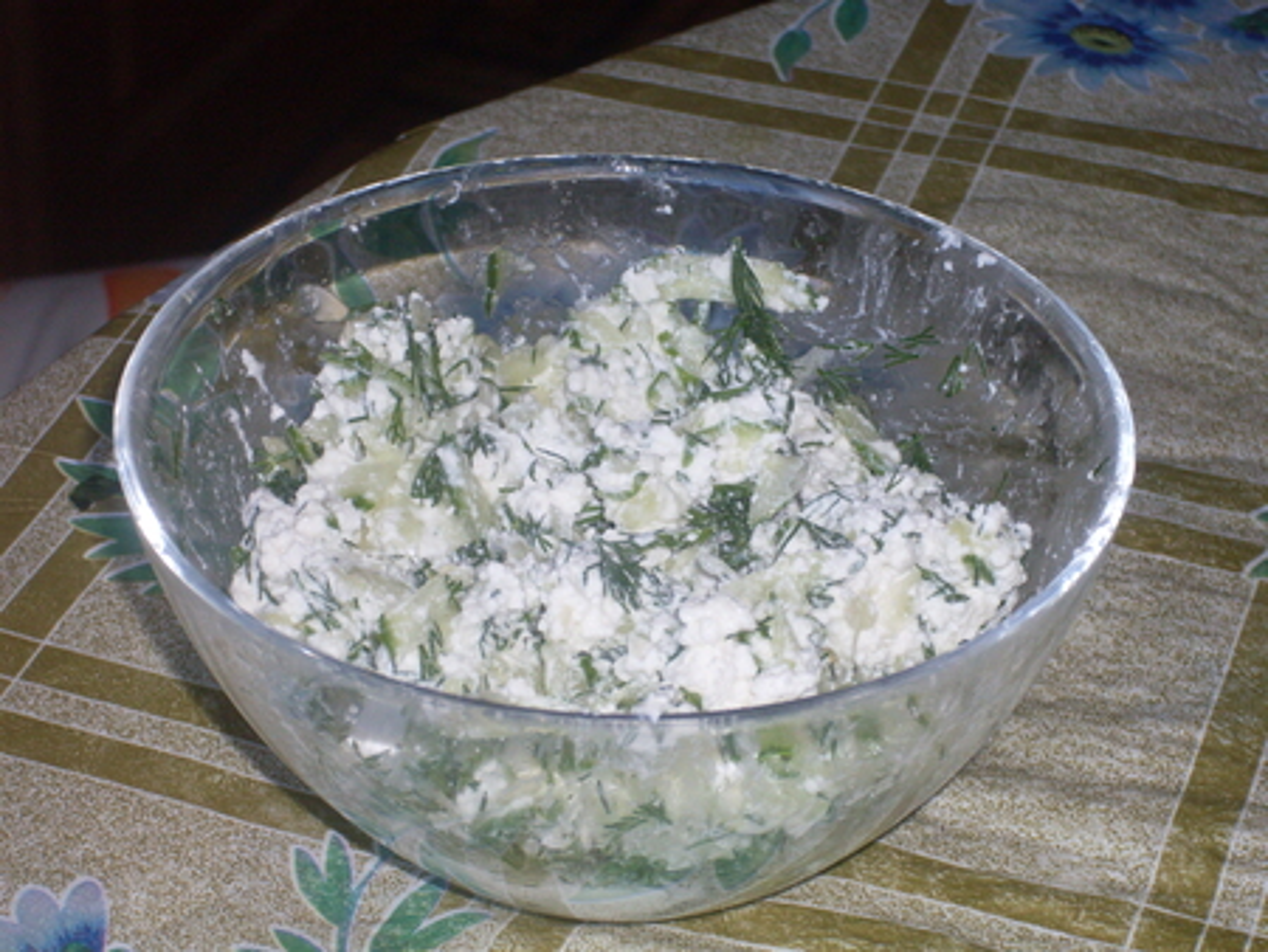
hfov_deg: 17.3
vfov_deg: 13.0
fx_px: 4178
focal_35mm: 114
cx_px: 634
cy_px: 476
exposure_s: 1/60
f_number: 5.2
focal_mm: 18.9
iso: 100
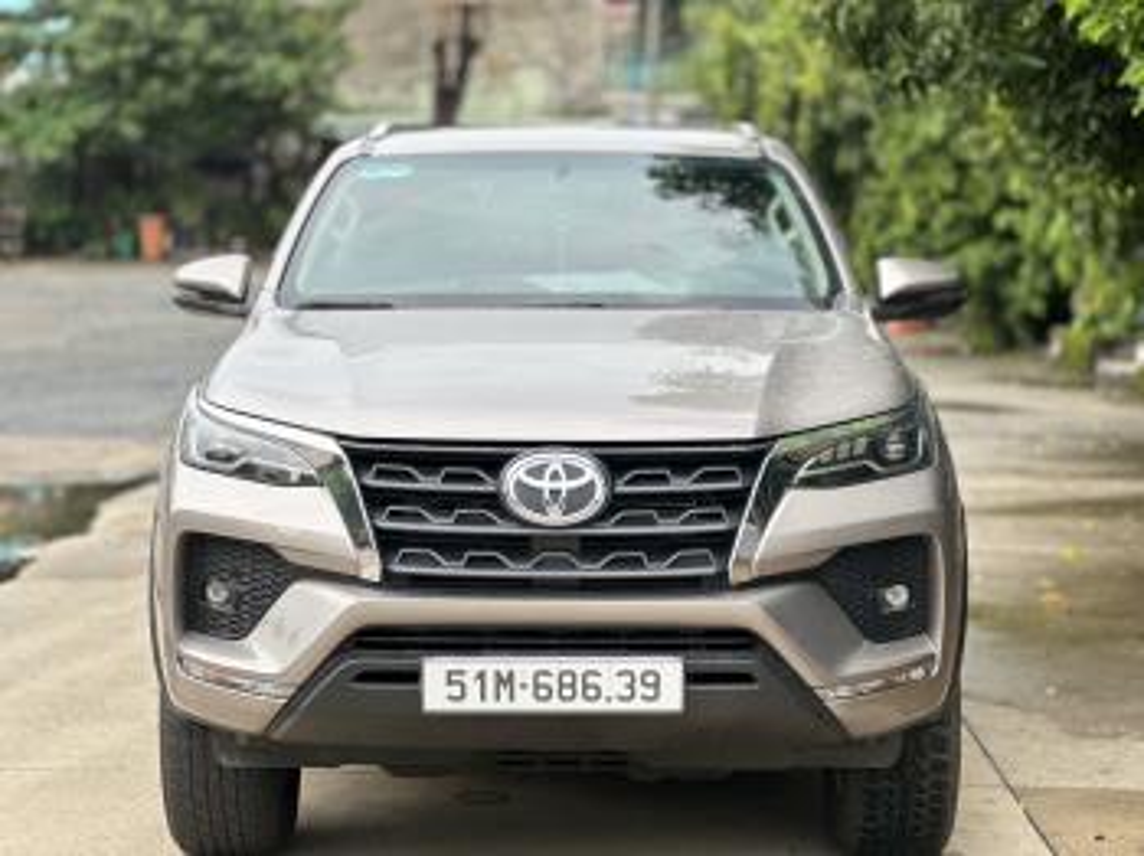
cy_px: 428
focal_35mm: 77
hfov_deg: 25.4
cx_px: 572
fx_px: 2543
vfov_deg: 19.1
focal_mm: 9
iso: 40
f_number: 2.8
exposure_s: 1/121
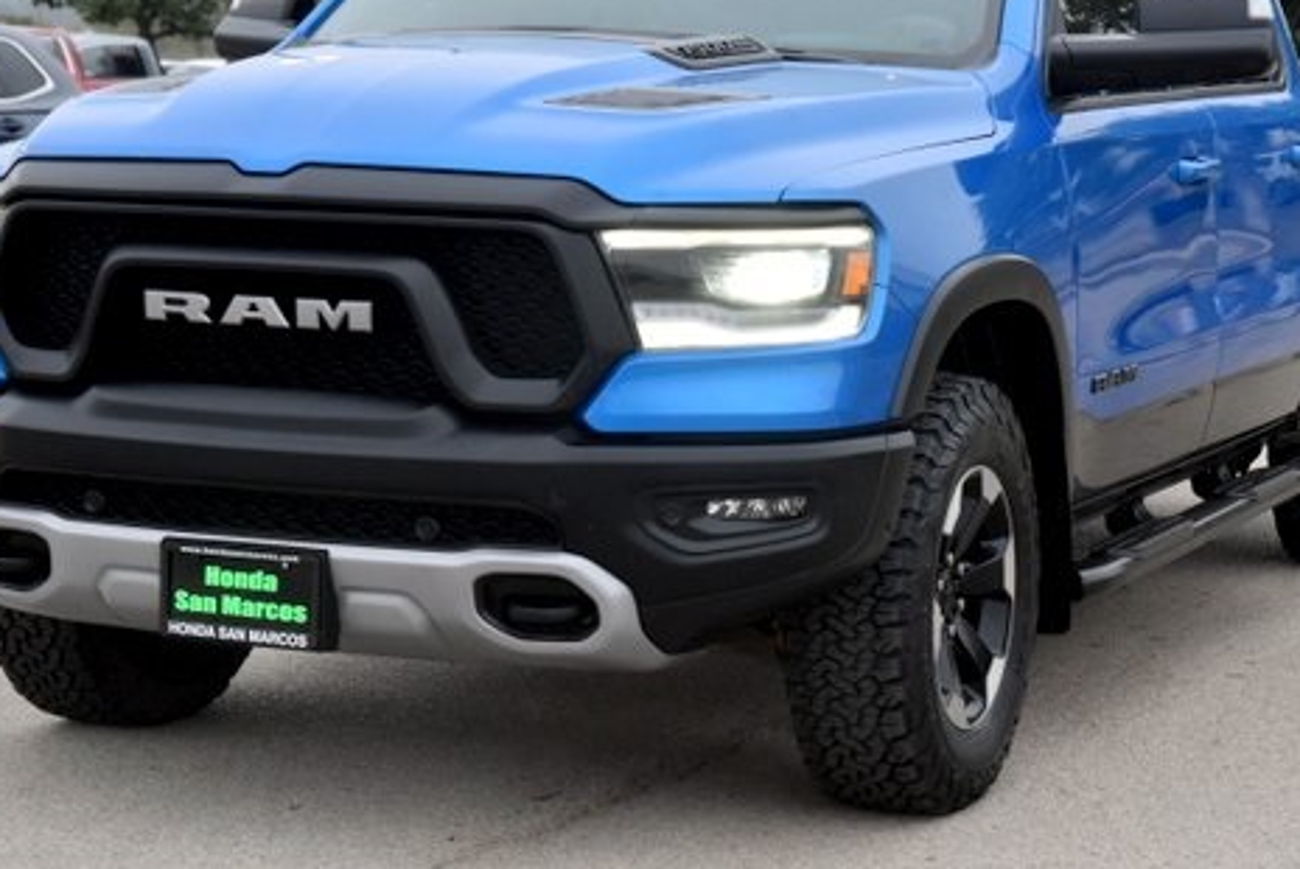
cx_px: 723
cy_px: 310
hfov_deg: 22.4
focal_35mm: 91
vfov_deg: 15.0
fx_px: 3288
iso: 400
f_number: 5.6
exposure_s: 1/125
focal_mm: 44
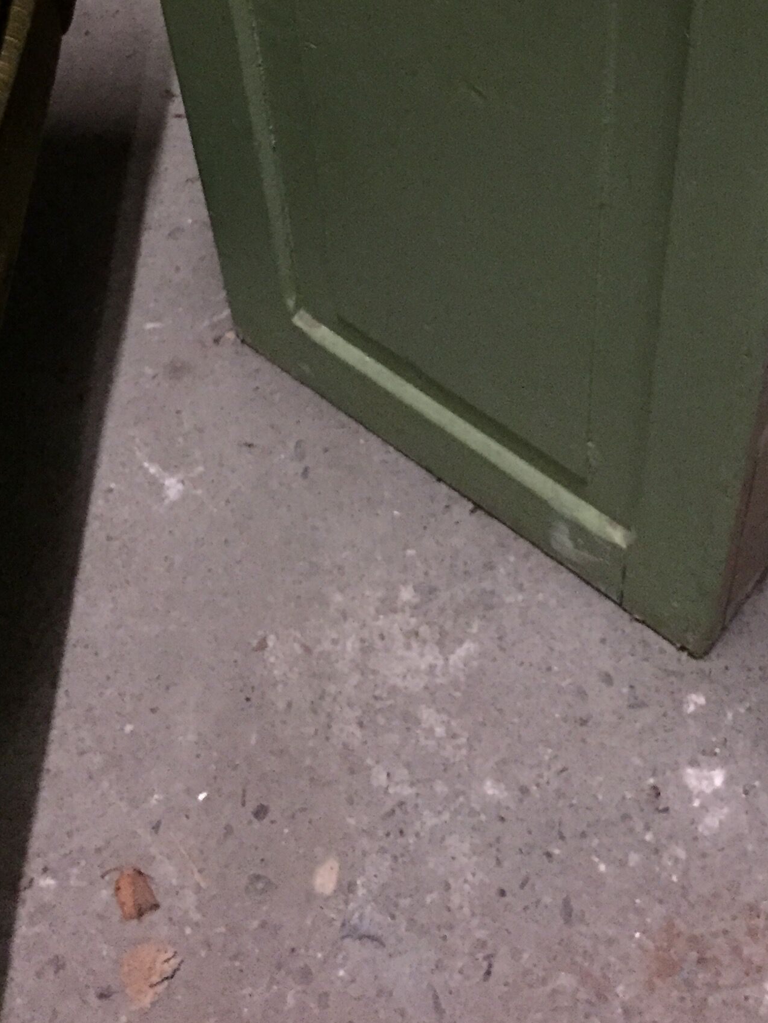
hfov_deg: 25.9
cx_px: 546
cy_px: 48
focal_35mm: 56
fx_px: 1656
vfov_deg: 32.2
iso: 400
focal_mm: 4.15
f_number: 2.2
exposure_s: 1/17
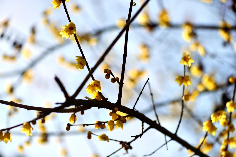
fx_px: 689
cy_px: 78
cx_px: 118
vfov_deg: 13.1
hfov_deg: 19.4
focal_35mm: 105
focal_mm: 105
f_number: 3.2
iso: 100
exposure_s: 1/3200
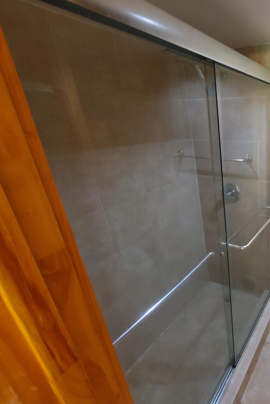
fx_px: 214
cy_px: 205
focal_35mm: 19
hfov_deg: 53.8
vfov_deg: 86.9
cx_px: 257
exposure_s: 1/17
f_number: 2.2
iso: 800
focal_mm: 1.8
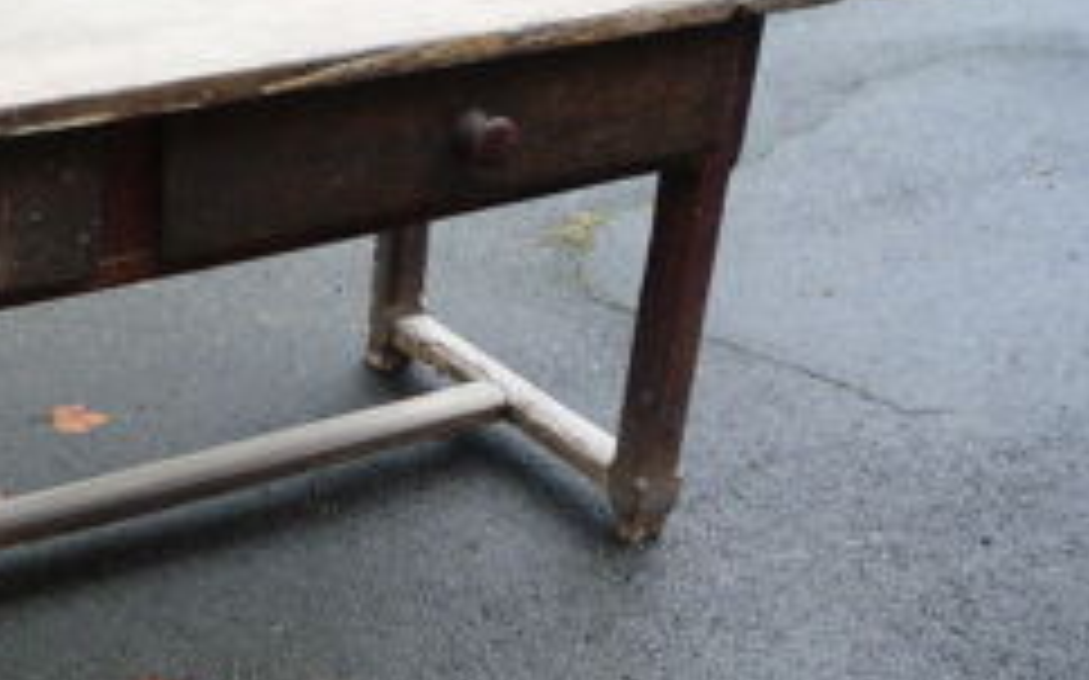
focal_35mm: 63
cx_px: 18
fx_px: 1869
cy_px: 423
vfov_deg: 20.6
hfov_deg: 30.4
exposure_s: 1/40
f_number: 3.3
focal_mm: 5.2
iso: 100
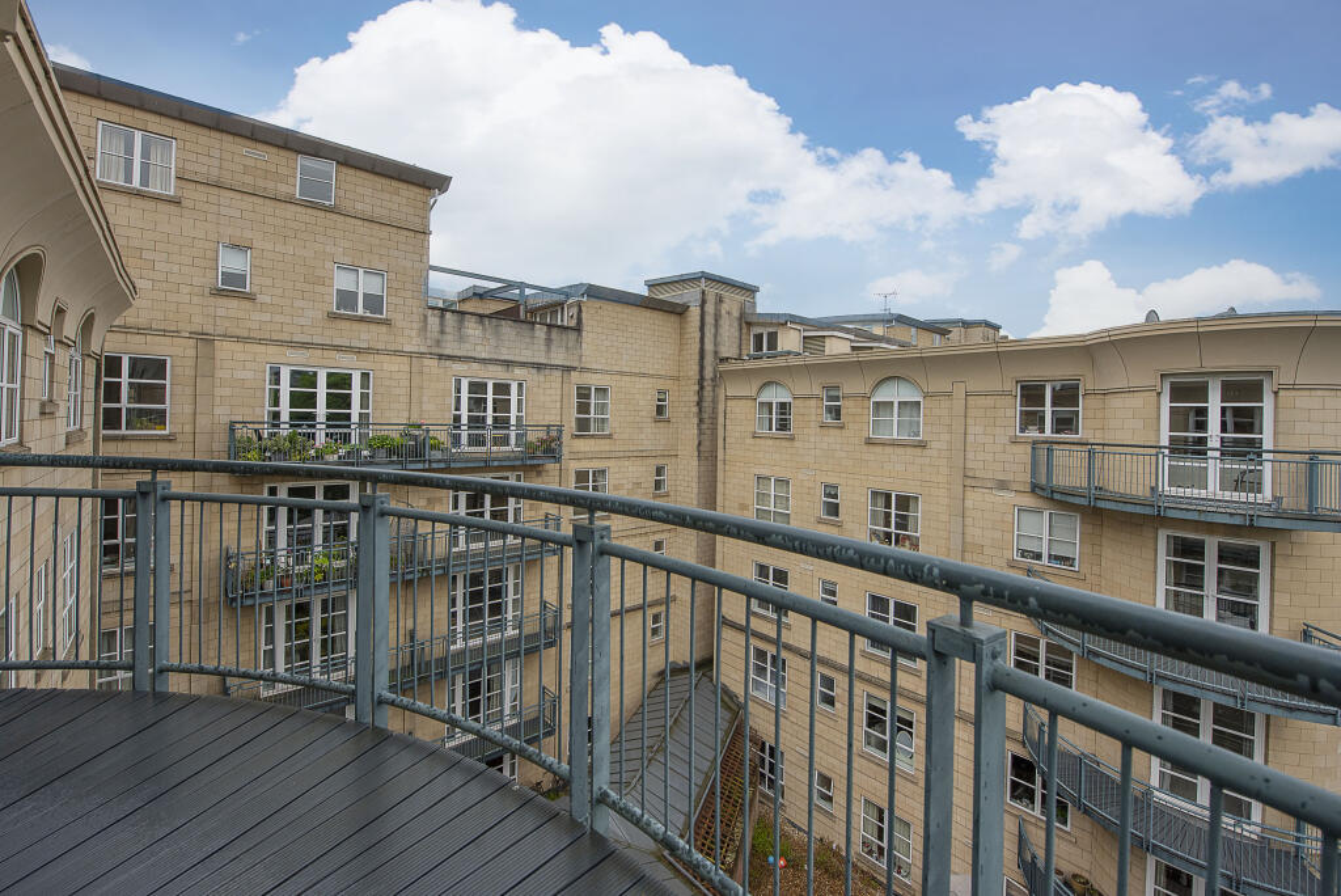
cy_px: 448
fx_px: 522
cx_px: 670
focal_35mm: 14
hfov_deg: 104.2
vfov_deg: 81.3
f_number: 6.3
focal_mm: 14
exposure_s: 1/1250
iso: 320
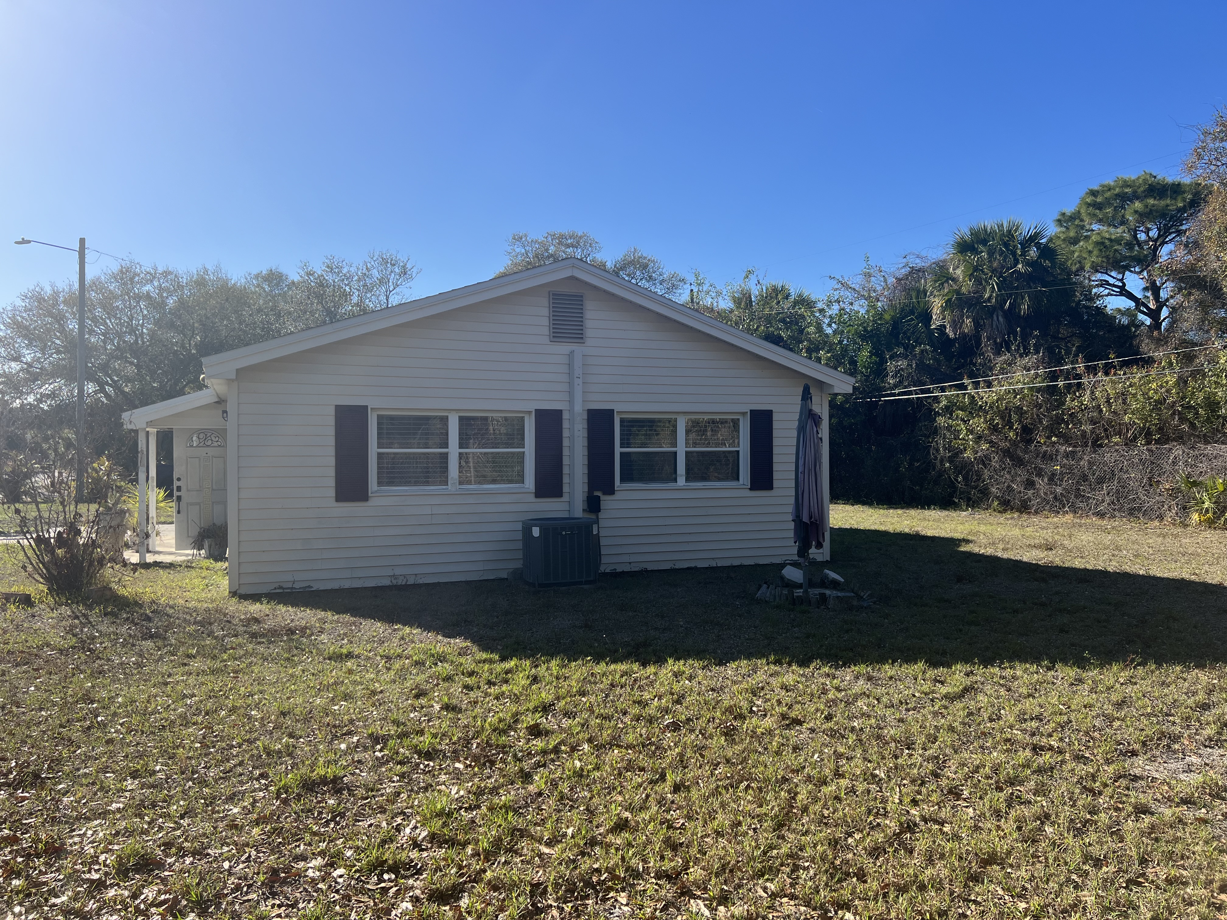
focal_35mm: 26
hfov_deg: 67.3
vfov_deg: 53.1
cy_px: 460
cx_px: 614
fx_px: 922
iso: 50
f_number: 1.5
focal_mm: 5.7
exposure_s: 1/3165
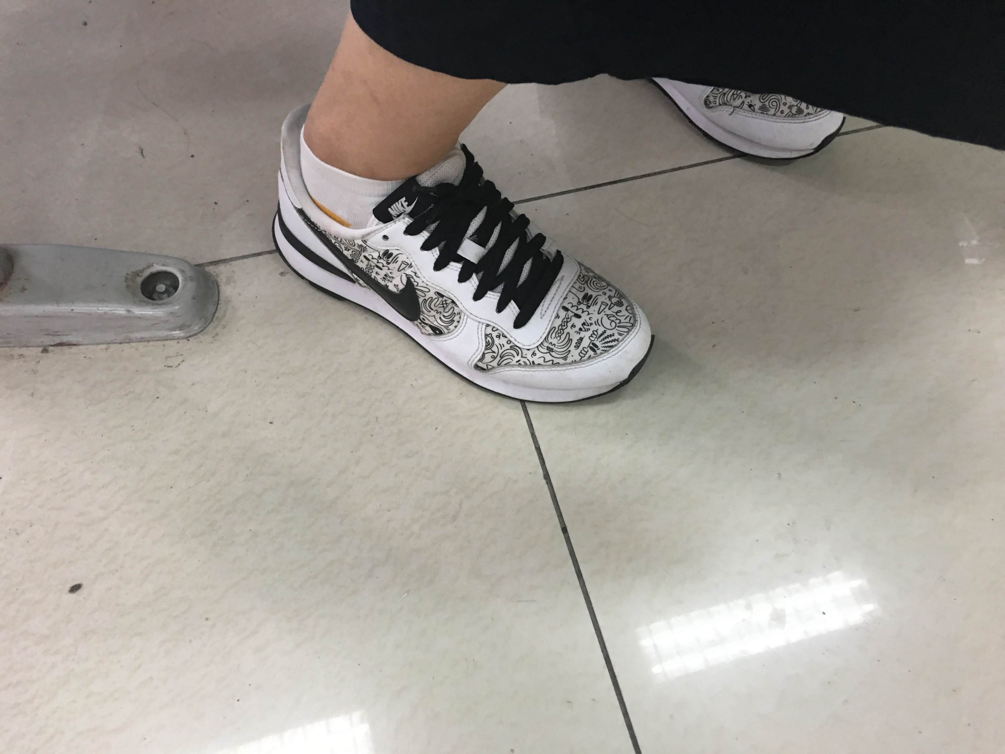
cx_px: 502
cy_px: 377
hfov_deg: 61.7
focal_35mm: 29
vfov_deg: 48.2
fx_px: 842
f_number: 2.2
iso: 80
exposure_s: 1/17
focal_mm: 4.15
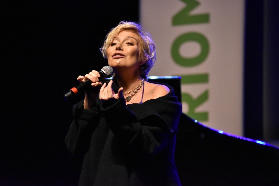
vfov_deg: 5.1
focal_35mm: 270
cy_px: 93
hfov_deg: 7.6
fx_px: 2093
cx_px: 140
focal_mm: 180
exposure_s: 1/320
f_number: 5
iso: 2500
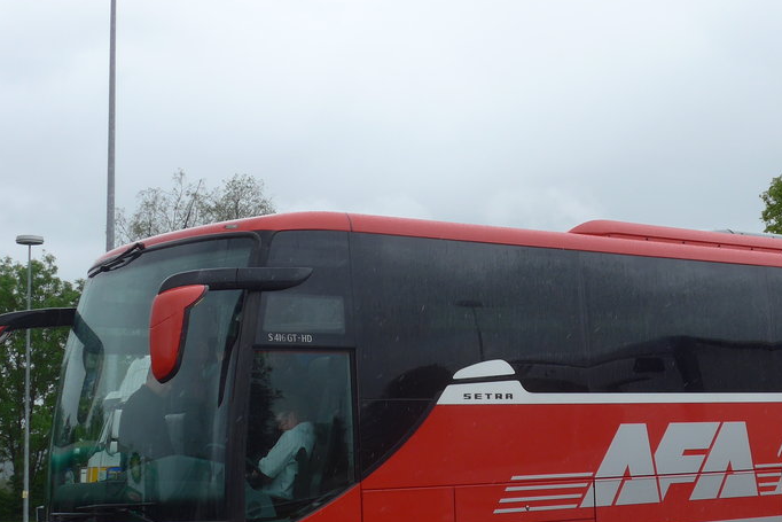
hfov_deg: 26.7
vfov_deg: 18.2
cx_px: 574
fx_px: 1629
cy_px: 326
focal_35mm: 75
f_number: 2.8
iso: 80
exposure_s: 1/800
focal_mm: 8.4
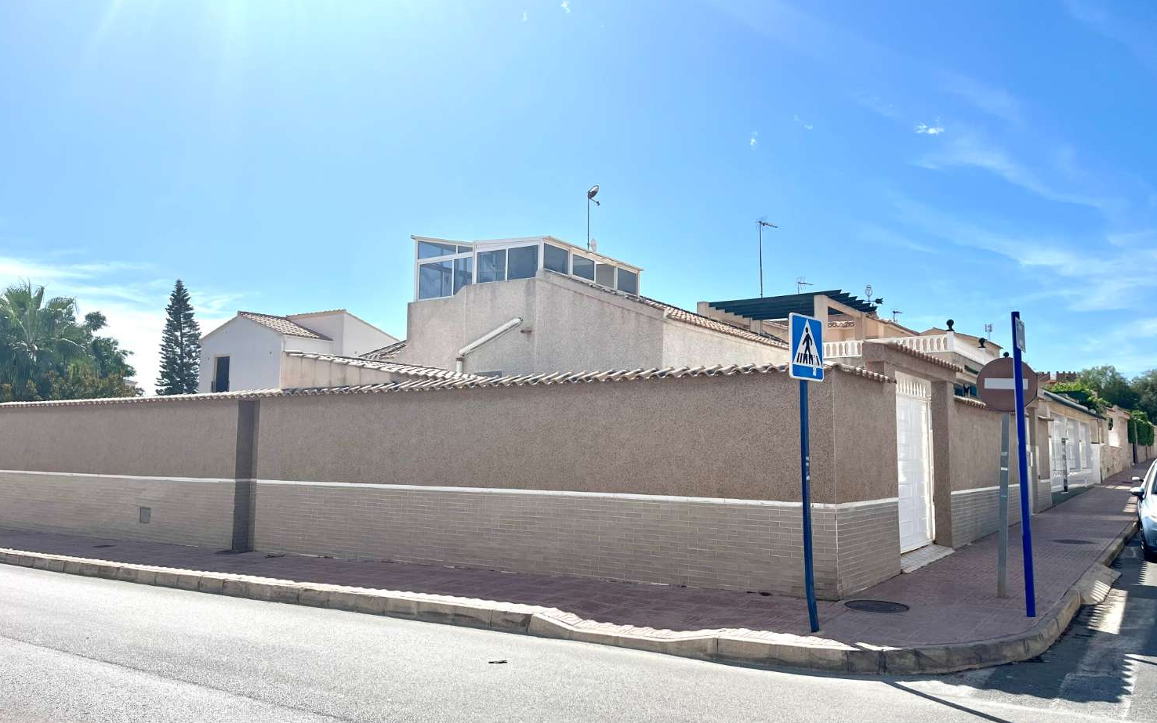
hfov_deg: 66.5
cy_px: 347
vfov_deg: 44.5
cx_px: 586
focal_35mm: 28
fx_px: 883
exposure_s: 1/7353
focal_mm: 5.1
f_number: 1.6
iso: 50
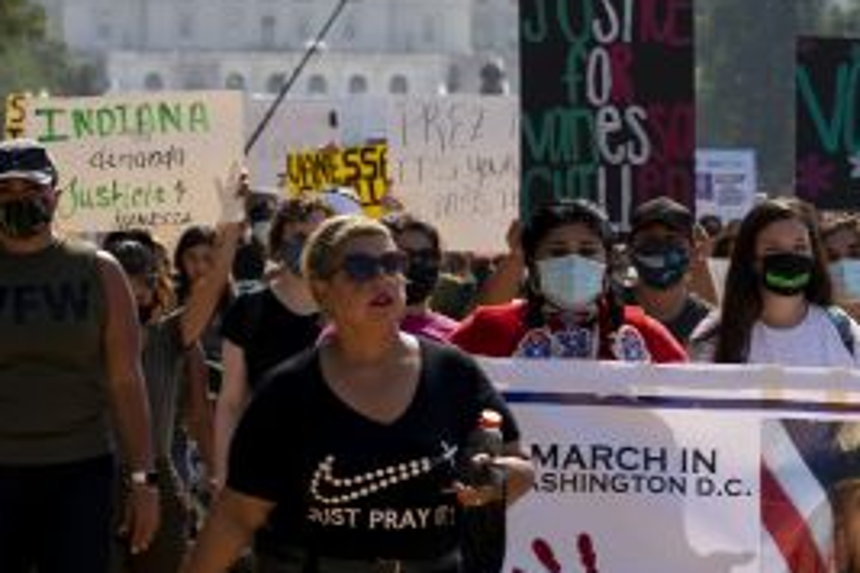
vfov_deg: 6.5
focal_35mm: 210
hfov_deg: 9.7
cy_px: 307
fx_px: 5016
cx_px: 818
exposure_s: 1/400
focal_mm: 70
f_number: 4.5
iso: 100
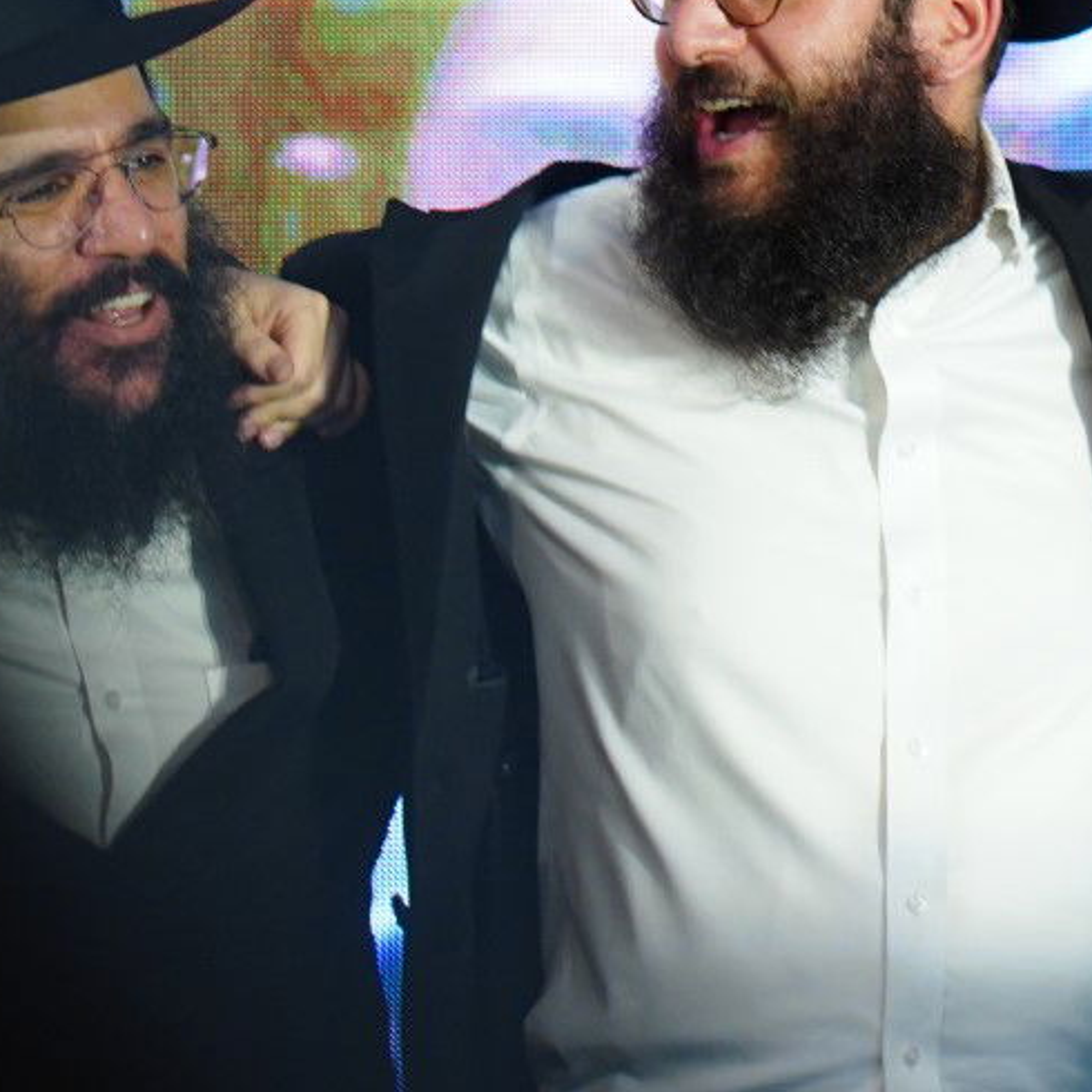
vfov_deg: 6.9
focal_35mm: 254
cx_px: 1147
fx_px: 9065
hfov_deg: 6.9
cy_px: 524
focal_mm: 85
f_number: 2
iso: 1600
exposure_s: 1/250
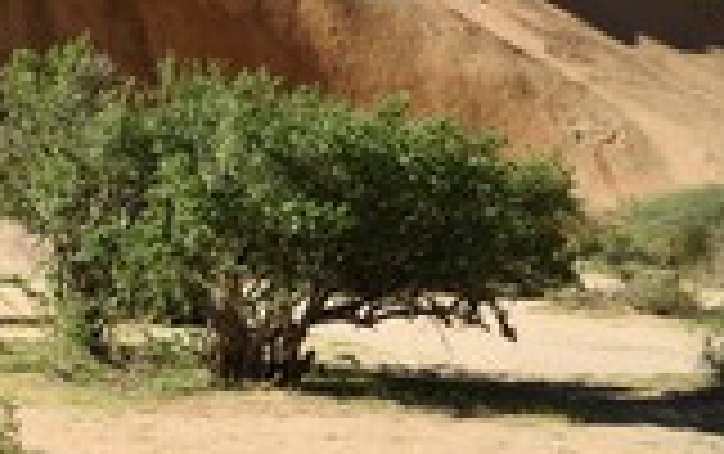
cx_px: -175
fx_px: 1521
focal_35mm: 77
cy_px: -103
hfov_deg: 24.0
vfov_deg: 16.2
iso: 200
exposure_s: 1/500
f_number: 8
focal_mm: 29
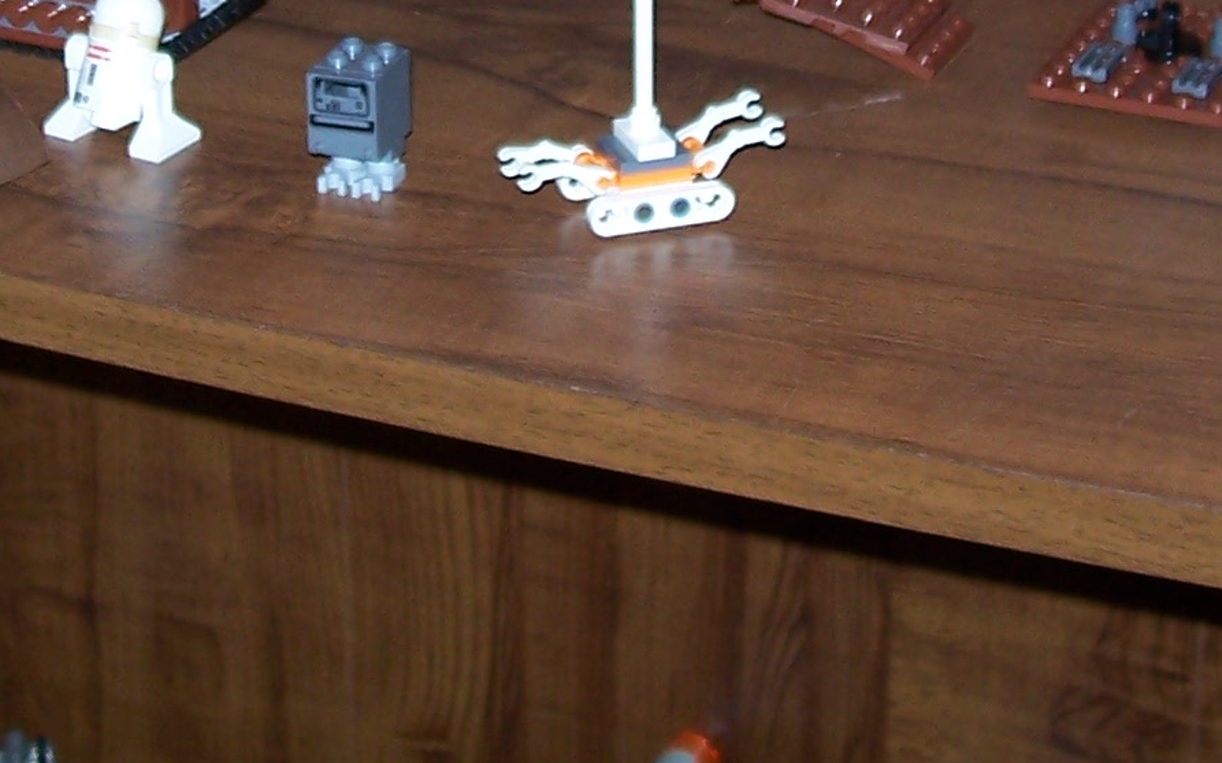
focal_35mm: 104
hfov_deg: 19.9
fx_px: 3463
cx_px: 390
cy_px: -360
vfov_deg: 12.0
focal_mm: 5.6
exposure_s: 1/60
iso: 80
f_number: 2.7
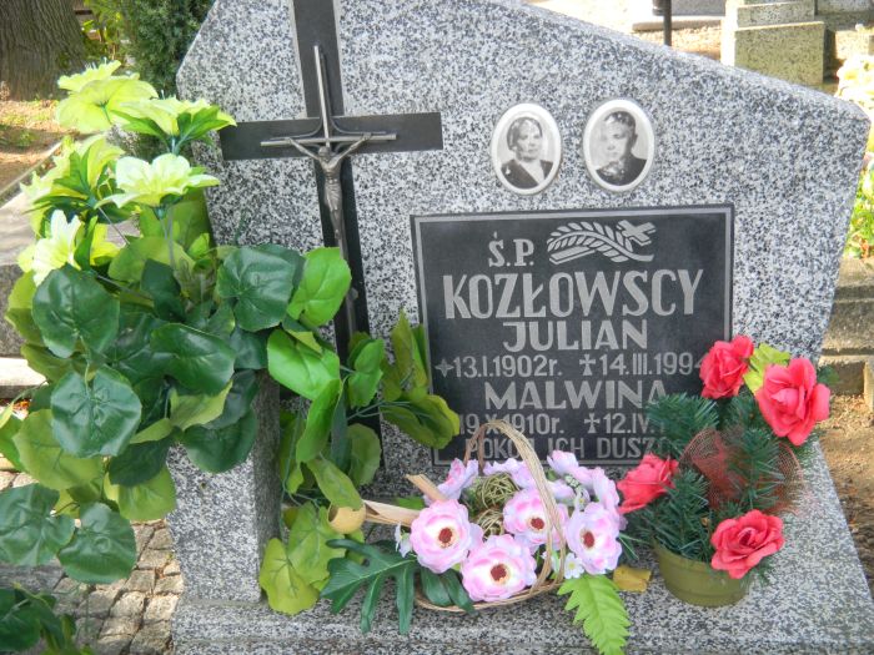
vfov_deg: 31.5
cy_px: 328
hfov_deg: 41.2
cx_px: 437
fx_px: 1161
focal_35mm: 46
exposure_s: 1/60.4
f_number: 4.1
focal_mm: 8.3
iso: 80
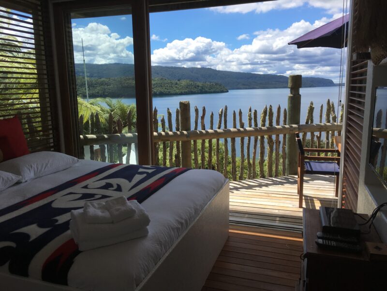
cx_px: 194
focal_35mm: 29
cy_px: 146
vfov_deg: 48.2
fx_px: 324
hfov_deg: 61.7
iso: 25
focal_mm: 4.15
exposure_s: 1/1570
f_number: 2.2
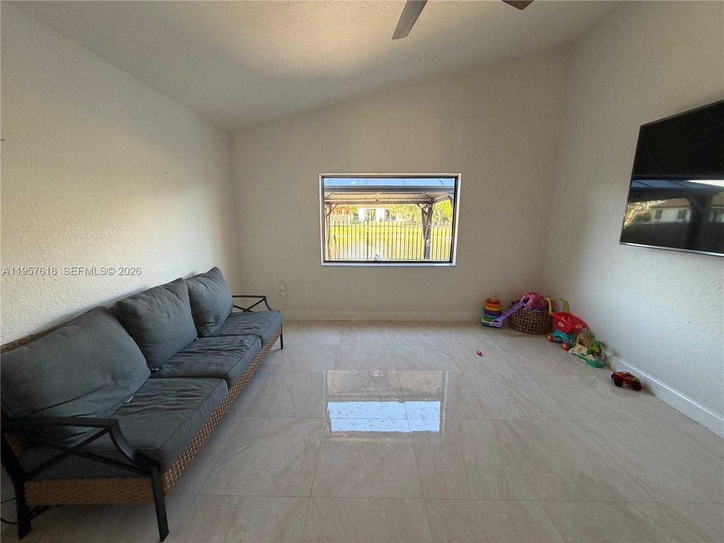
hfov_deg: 102.1
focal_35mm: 14
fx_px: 293
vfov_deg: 85.7
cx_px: 362
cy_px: 272
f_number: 2.2
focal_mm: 2.22
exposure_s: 1/60
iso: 250
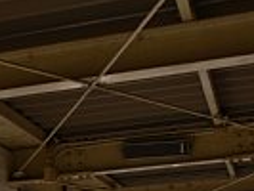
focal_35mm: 105
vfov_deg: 13.5
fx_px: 771
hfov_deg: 17.0
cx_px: -126
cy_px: 267
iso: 80
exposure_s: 1/200
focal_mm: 7.4
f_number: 5.6
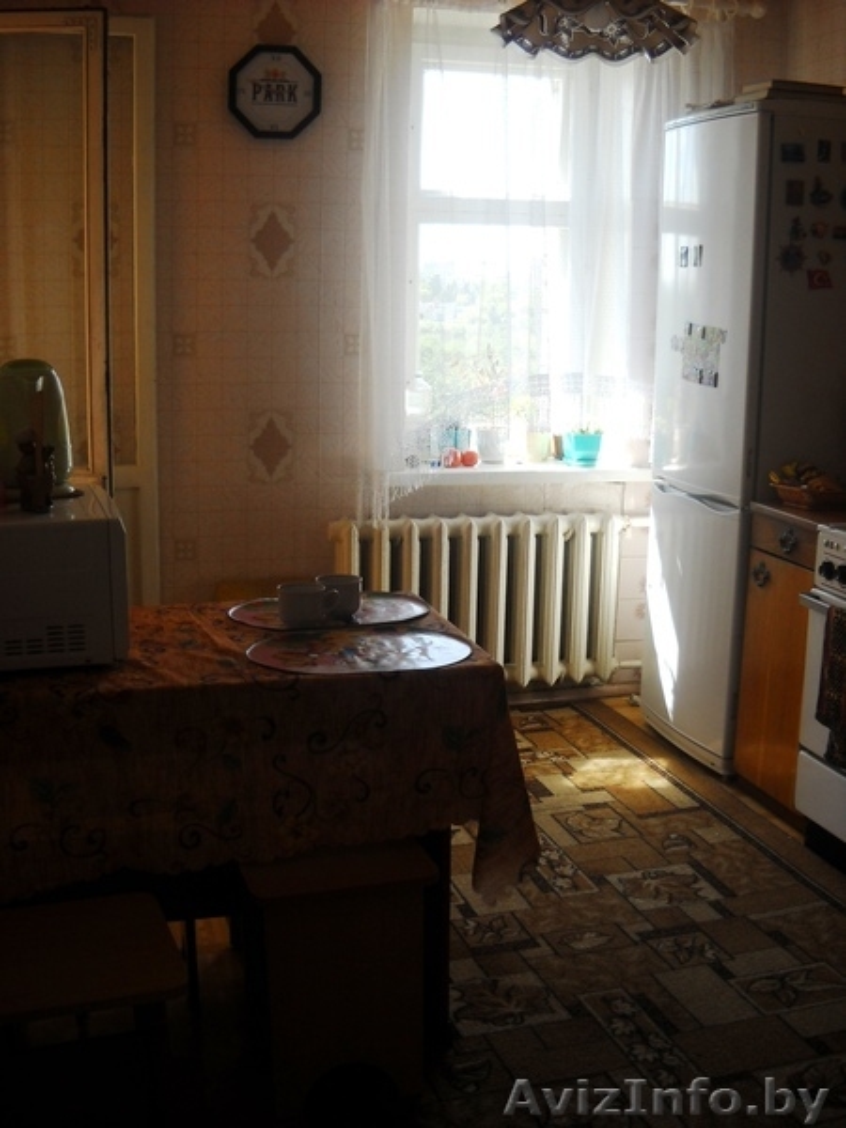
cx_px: 423
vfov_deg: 45.8
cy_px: 564
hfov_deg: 35.1
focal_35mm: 41
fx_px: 1336
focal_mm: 6.72
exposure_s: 1/67
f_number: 3.1
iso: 64
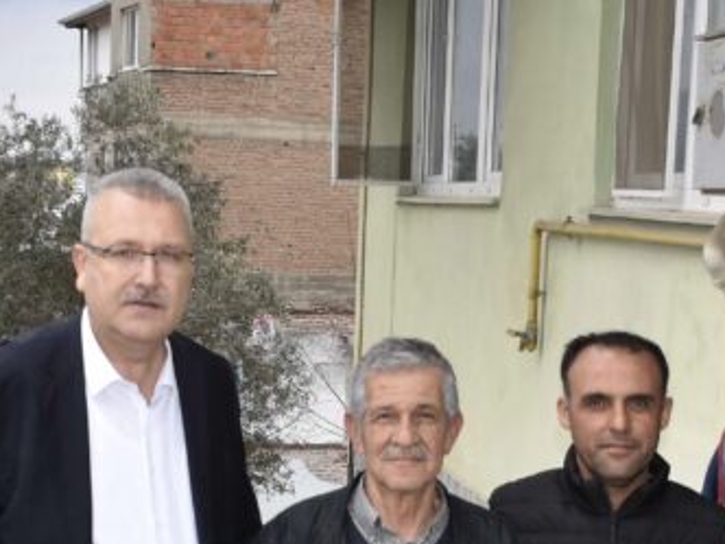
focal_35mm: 80
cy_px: 571
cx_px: 417
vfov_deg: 17.9
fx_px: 1676
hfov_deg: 24.4
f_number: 3.5
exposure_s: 1/250
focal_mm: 18
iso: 125
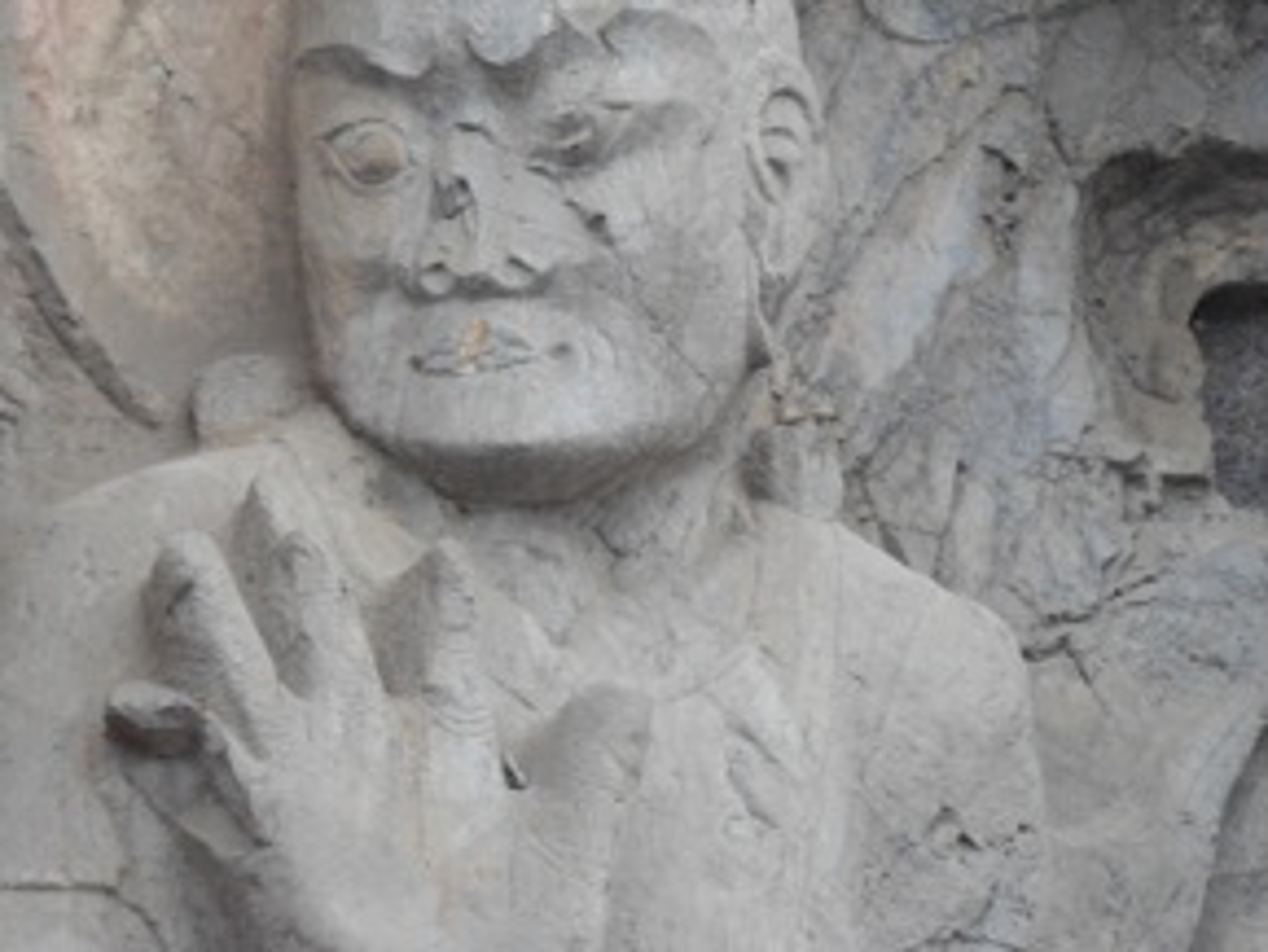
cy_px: 272
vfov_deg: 8.3
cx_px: 527
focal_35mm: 178
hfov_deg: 11.1
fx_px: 6523
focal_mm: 19.8
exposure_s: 1/45
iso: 200
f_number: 4.5
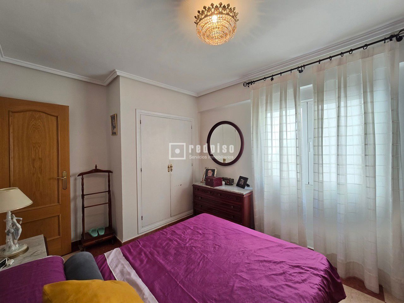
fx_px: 152
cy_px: 152
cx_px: 202
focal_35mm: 13
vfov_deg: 89.9
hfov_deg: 106.2
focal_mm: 2.2
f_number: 2.2
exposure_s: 1/50
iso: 100
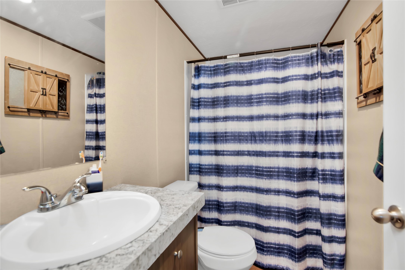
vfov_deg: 73.8
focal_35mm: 16
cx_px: 202
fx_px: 180
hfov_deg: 96.7
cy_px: 135
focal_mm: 16
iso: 320
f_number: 6.3
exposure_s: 1/13
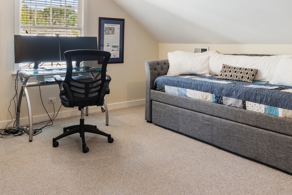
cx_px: 115
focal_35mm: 32
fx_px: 260
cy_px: 38
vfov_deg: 39.5
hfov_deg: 58.2
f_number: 9
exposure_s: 1/1.25
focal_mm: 16
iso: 200
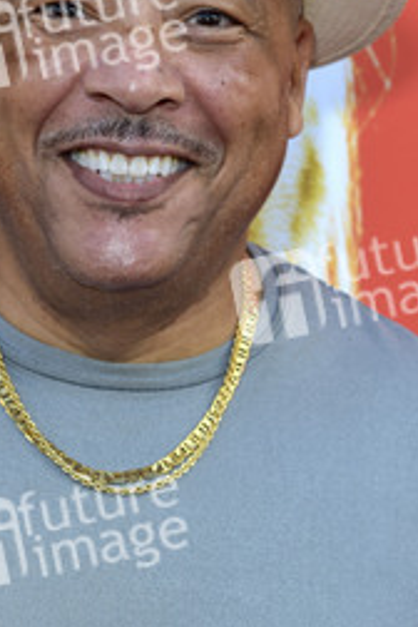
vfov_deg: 12.9
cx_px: 133
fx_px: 2769
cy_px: 162
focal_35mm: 159
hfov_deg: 8.6
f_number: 6.3
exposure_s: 1/200
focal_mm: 100
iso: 250
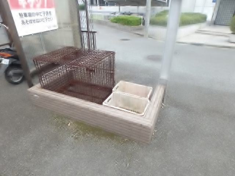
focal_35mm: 21
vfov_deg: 63.4
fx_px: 143
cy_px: 88
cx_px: 118
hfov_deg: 79.0
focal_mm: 3.7
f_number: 3.5
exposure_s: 1/250
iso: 125
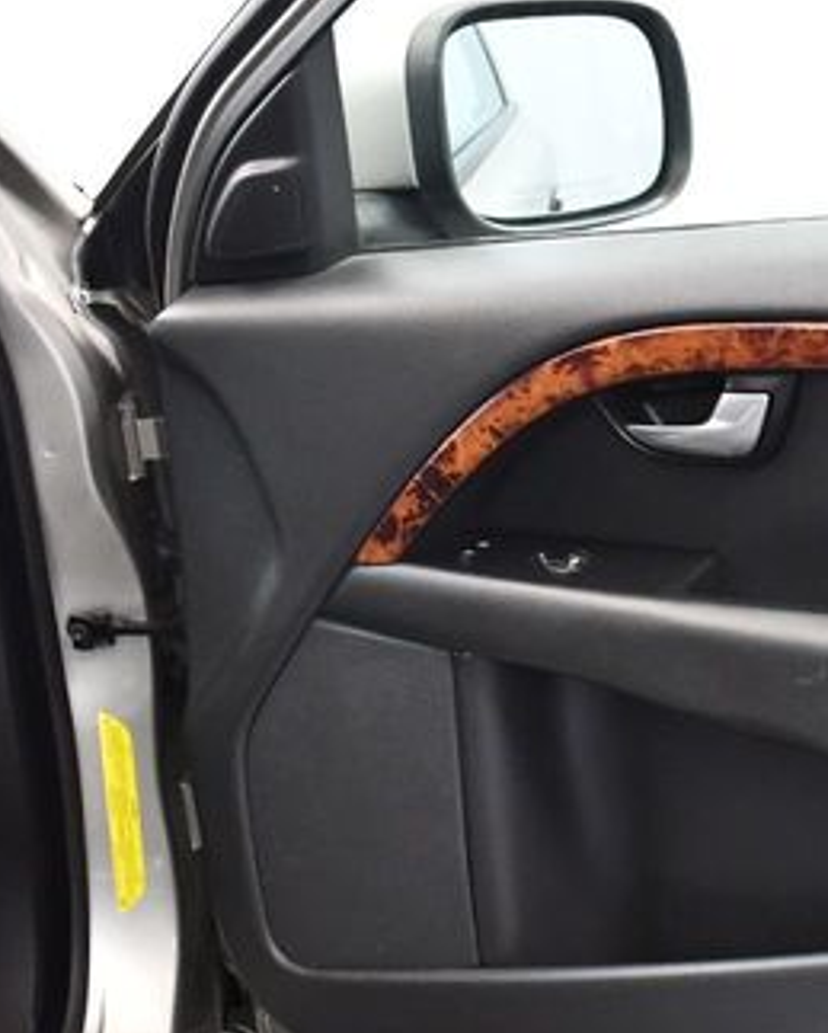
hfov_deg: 21.5
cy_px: 676
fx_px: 2049
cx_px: 940
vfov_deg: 28.1
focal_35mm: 67
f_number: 3.5
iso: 3200
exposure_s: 1/60
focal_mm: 18
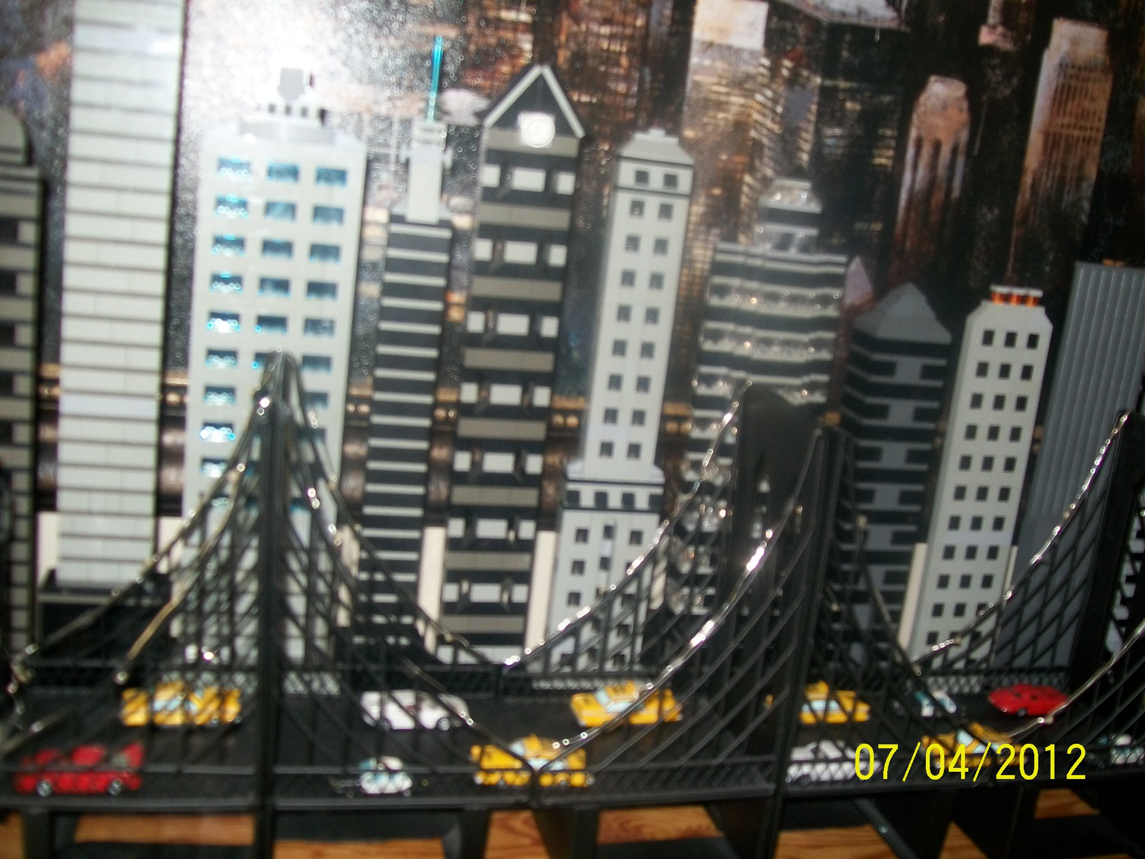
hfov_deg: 51.4
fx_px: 1191
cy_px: 430
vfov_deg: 39.7
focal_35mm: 36
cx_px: 572
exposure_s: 1/30
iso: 80
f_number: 2.7
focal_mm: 6
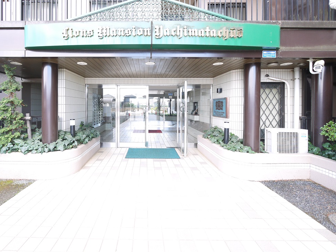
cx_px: 146
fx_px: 155
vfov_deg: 77.7
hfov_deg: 94.0
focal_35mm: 16
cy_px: 109
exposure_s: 1/60
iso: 320
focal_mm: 7
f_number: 4
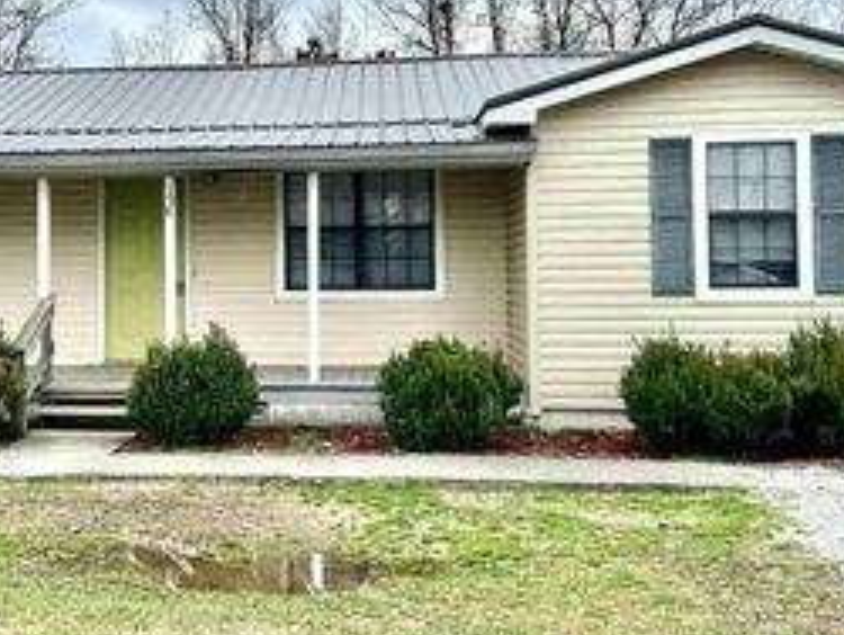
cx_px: 219
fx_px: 1269
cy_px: 235
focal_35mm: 52
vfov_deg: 28.0
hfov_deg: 36.0
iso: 50
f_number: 1.5
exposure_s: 1/1597
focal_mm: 5.7
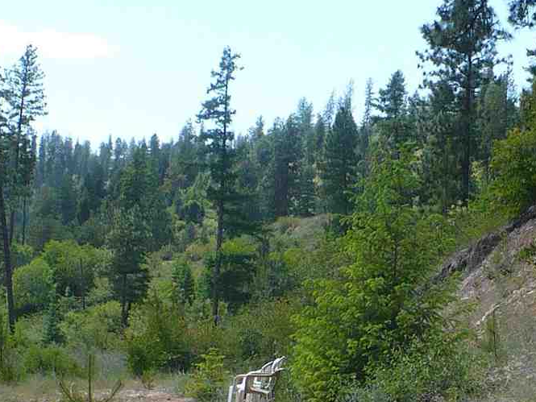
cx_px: 301
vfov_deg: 12.8
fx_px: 1766
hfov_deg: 17.3
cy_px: 393
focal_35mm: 114
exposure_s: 1/800
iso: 100
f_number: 2.8
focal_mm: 6.1
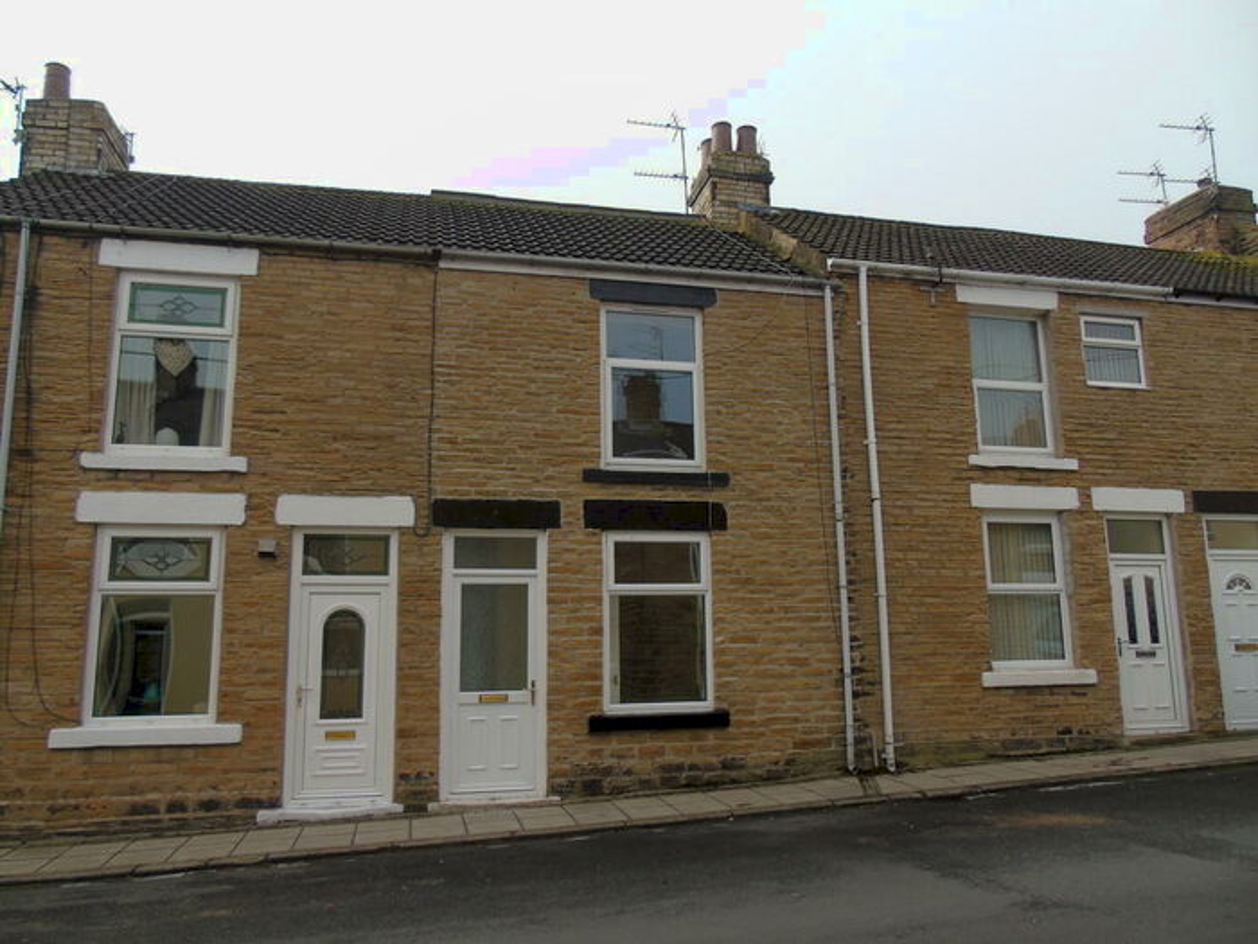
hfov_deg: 69.4
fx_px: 909
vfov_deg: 54.9
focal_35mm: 25
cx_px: 629
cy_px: 472
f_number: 3.4
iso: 80
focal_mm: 4.4
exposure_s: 1/250
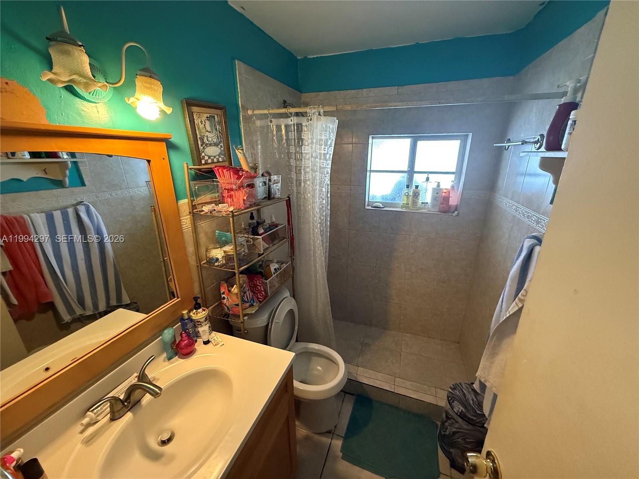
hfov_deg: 102.1
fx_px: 258
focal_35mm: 14
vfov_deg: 85.7
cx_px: 320
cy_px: 240
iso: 800
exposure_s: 1/60
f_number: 2.2
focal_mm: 2.22
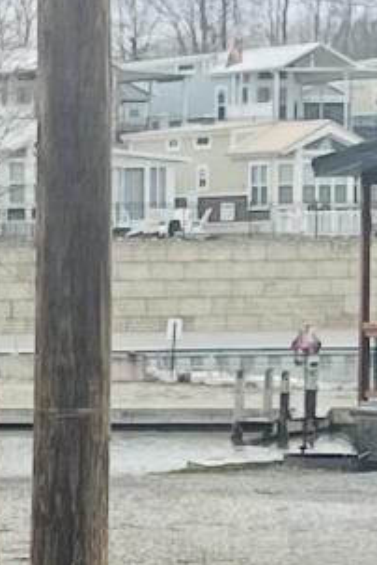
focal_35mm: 268
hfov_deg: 4.8
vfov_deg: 7.7
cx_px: -944
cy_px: 569
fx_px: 4210
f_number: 1.5
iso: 50
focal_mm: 5.7
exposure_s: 1/2915
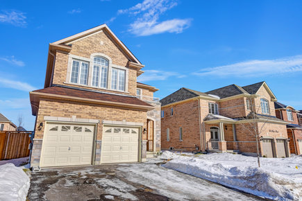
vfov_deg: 61.9
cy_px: 100
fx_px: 168
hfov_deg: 84.0
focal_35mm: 20
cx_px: 151
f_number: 8
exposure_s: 1/800
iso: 100
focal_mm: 20
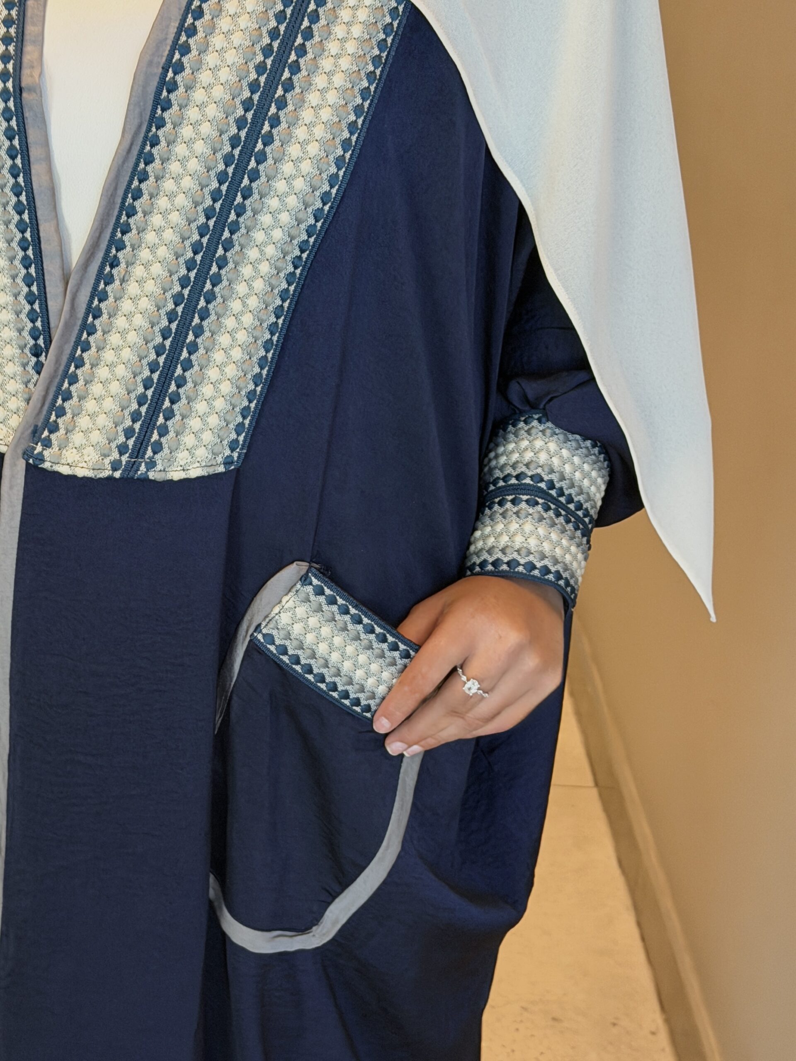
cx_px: 398
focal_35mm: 48
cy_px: 530
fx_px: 1472
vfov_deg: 39.7
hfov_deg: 30.3
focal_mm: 6.76
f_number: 1.78
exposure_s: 1/40
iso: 400
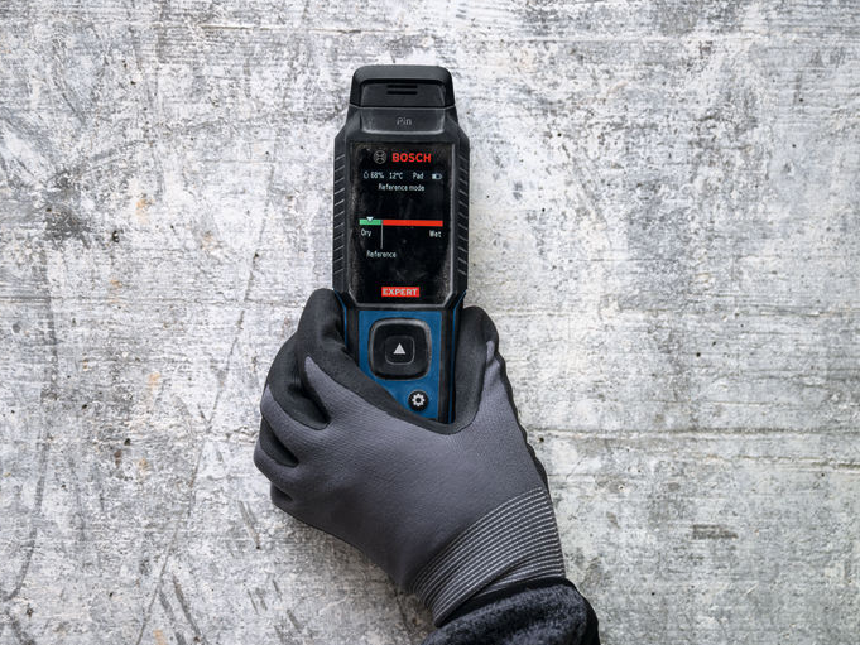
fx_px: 1963
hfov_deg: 24.7
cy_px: 324
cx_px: 426
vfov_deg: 18.7
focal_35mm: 79
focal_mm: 70
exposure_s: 1/160
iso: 250
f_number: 3.5
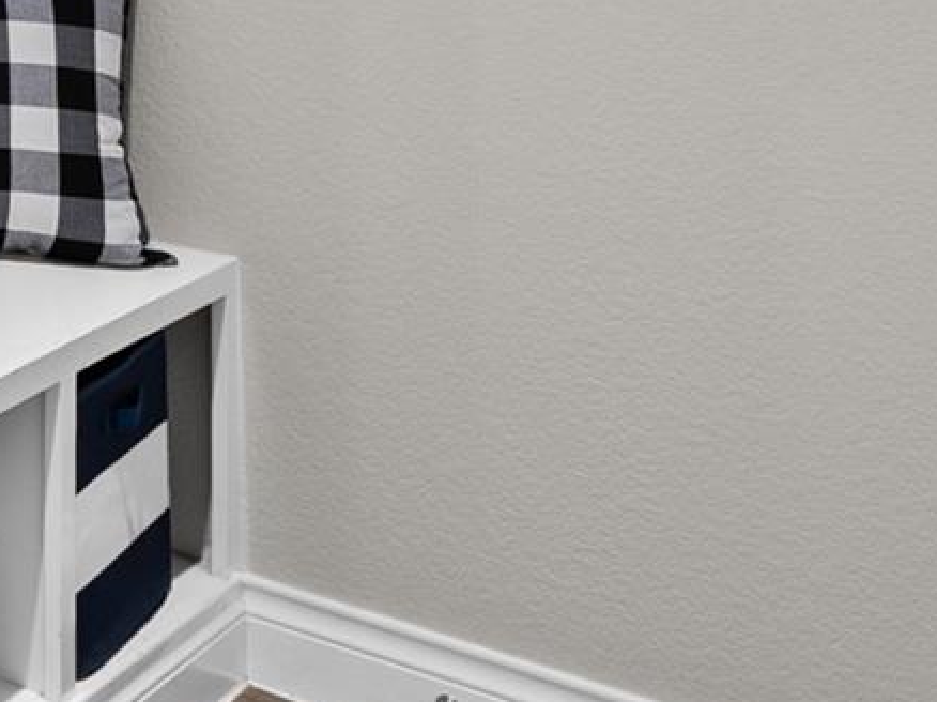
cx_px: -1020
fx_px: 1948
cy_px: -305
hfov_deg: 17.5
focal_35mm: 72
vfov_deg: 18.4
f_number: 9
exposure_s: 1
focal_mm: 16
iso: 400
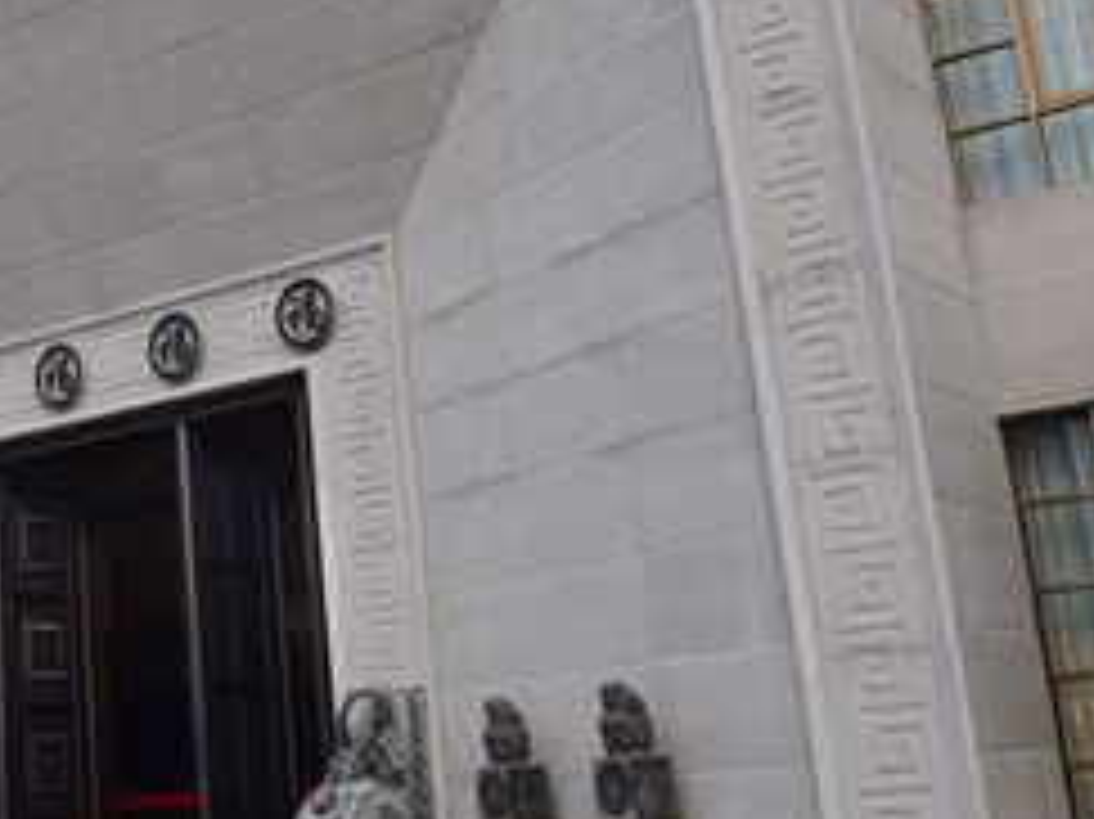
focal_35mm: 57
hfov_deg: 32.2
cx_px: 122
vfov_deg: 25.4
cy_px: 234
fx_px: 1801
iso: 200
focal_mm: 24
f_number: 16
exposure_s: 1/100
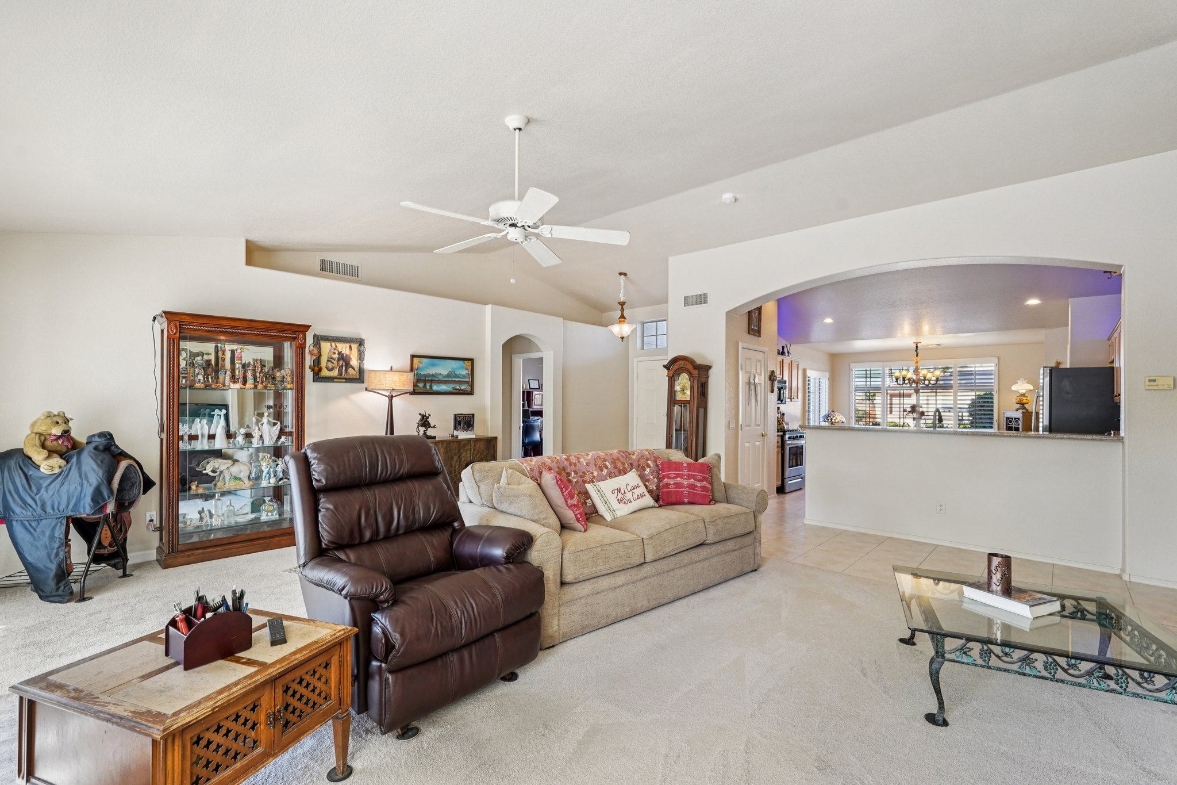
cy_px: 392
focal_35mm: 16
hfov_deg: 95.0
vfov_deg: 72.0
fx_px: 539
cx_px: 588
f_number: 8
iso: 400
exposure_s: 1/20
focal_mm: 16.5
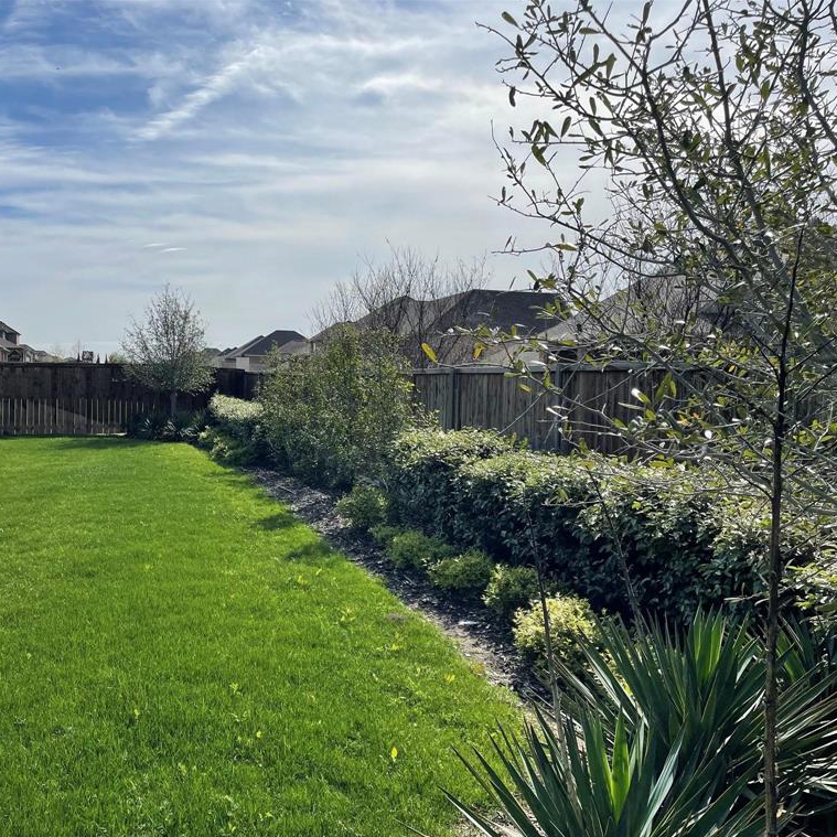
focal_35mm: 31
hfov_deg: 52.4
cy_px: 422
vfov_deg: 52.5
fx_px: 848
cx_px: 364
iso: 32
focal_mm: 4.2
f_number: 1.6
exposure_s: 1/7299
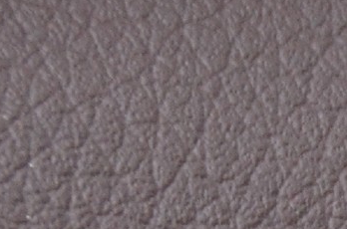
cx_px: 733
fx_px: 9324
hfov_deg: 2.1
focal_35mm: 970
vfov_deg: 1.4
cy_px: 564
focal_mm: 90
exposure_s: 1/320
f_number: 5.3
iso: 1600
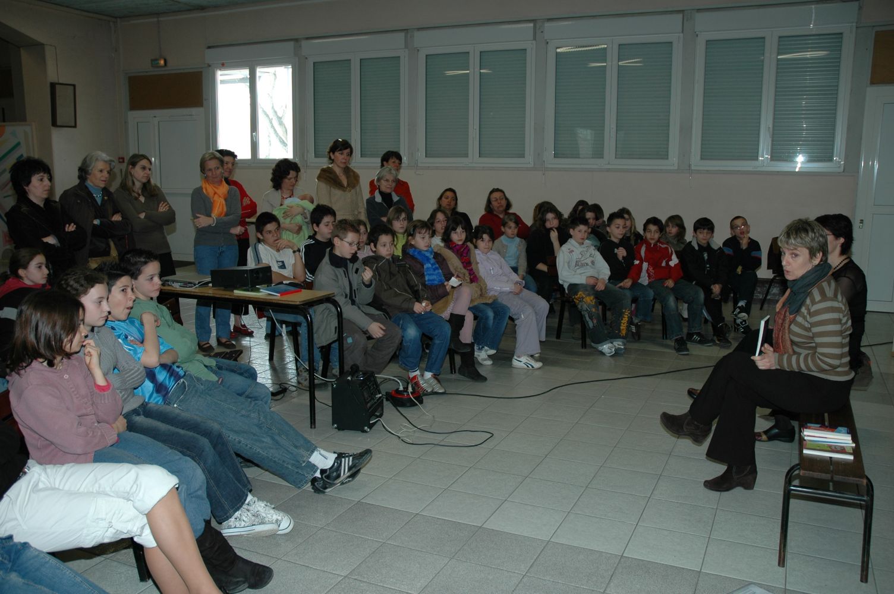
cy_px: 297
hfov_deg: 57.3
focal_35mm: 33
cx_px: 447
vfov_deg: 39.9
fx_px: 819
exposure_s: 1/60
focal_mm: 22
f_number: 4
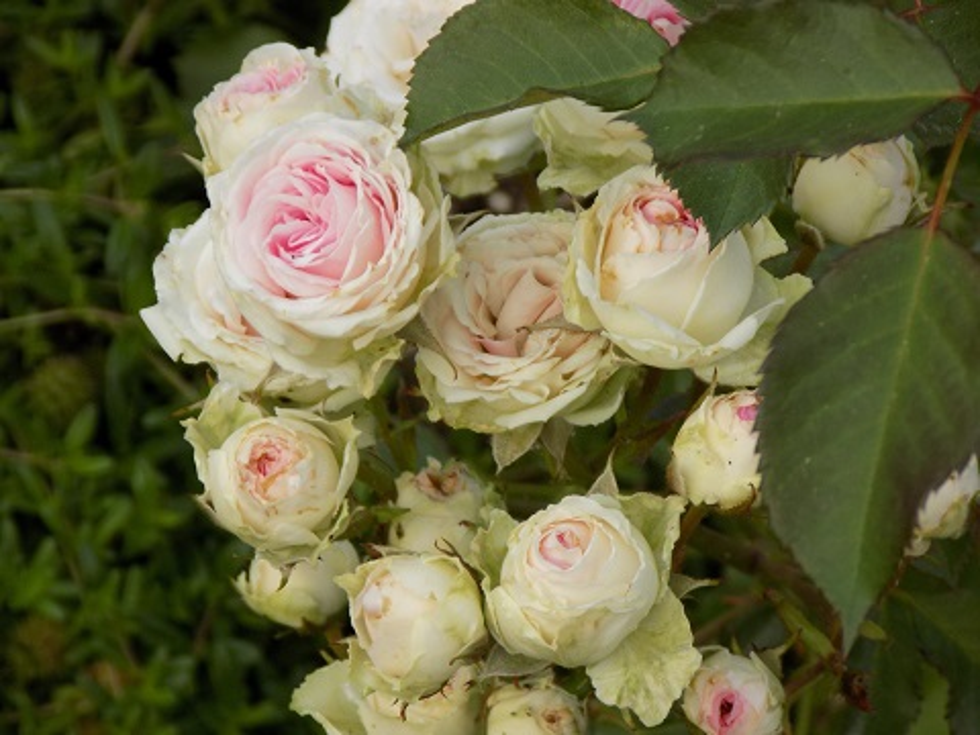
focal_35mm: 259
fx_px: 7332
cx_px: 490
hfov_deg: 7.6
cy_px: 368
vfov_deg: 5.7
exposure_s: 1/50
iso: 80
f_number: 5.7
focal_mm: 46
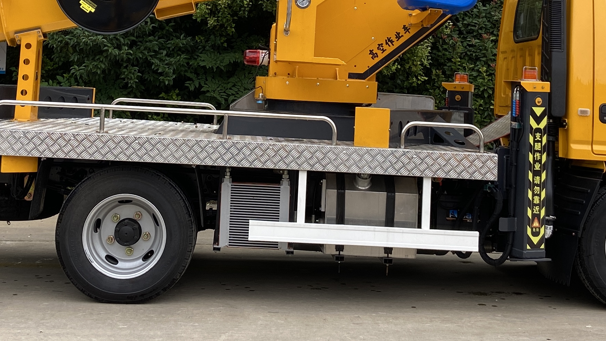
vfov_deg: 18.2
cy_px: 16
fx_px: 1044
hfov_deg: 32.3
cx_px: 278
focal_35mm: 65
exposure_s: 1/135
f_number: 1.8
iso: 32
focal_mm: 4.25
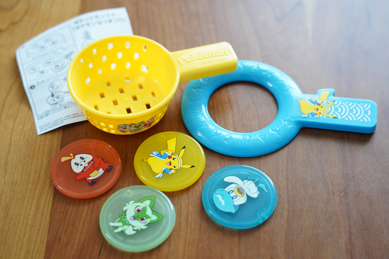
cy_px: 130
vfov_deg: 21.6
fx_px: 681
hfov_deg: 31.9
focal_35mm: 63
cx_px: 194
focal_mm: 63
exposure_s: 1/125
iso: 5000
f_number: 5
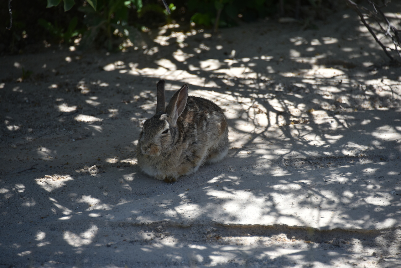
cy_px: 134
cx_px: 200
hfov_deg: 6.9
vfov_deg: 4.6
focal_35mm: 300
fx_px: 3342
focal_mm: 300
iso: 220
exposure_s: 1/640
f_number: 5.6
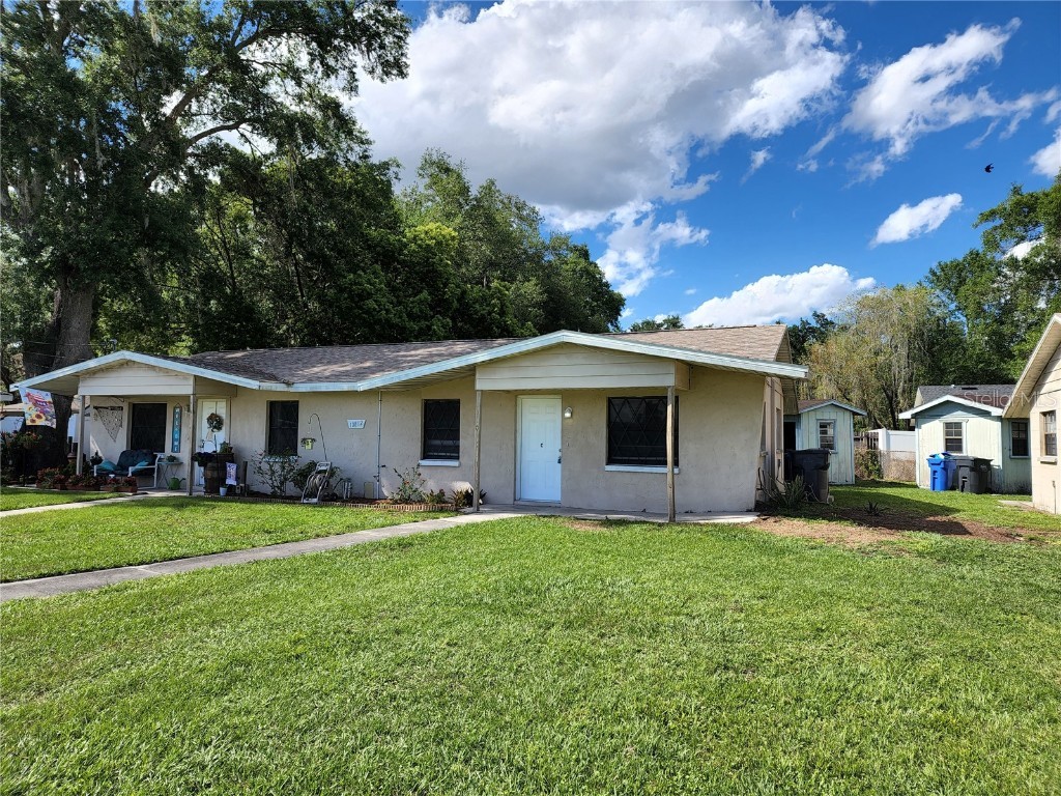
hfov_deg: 73.9
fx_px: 705
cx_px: 530
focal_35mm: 23
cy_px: 398
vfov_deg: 58.9
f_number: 1.8
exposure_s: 1/794
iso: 12
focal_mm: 6.4
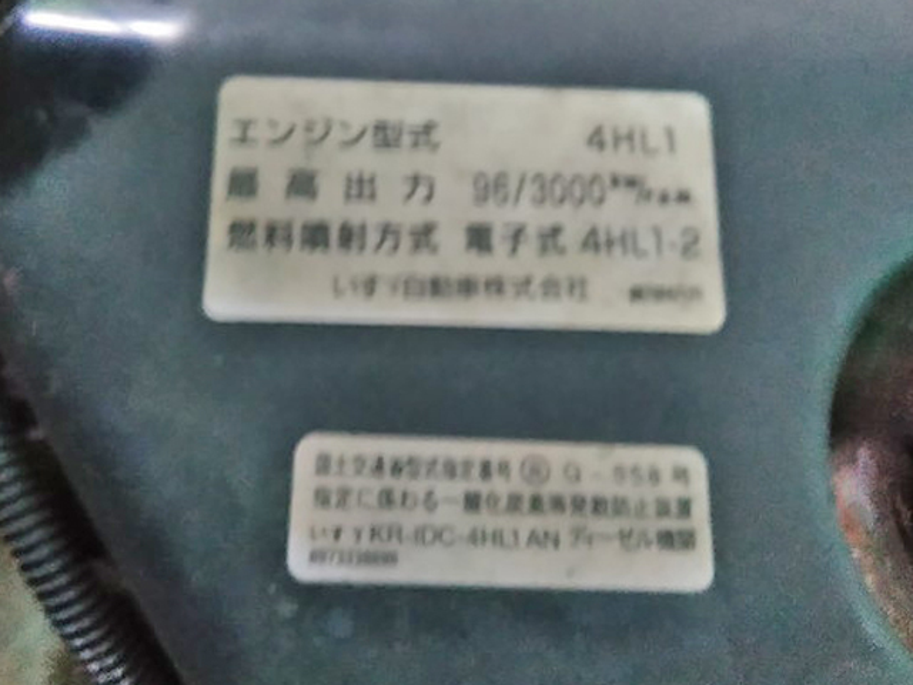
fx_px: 712
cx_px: 456
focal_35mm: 27
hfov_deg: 65.3
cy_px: 342
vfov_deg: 51.4
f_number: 2.2
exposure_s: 1/30
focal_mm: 3.46
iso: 1078
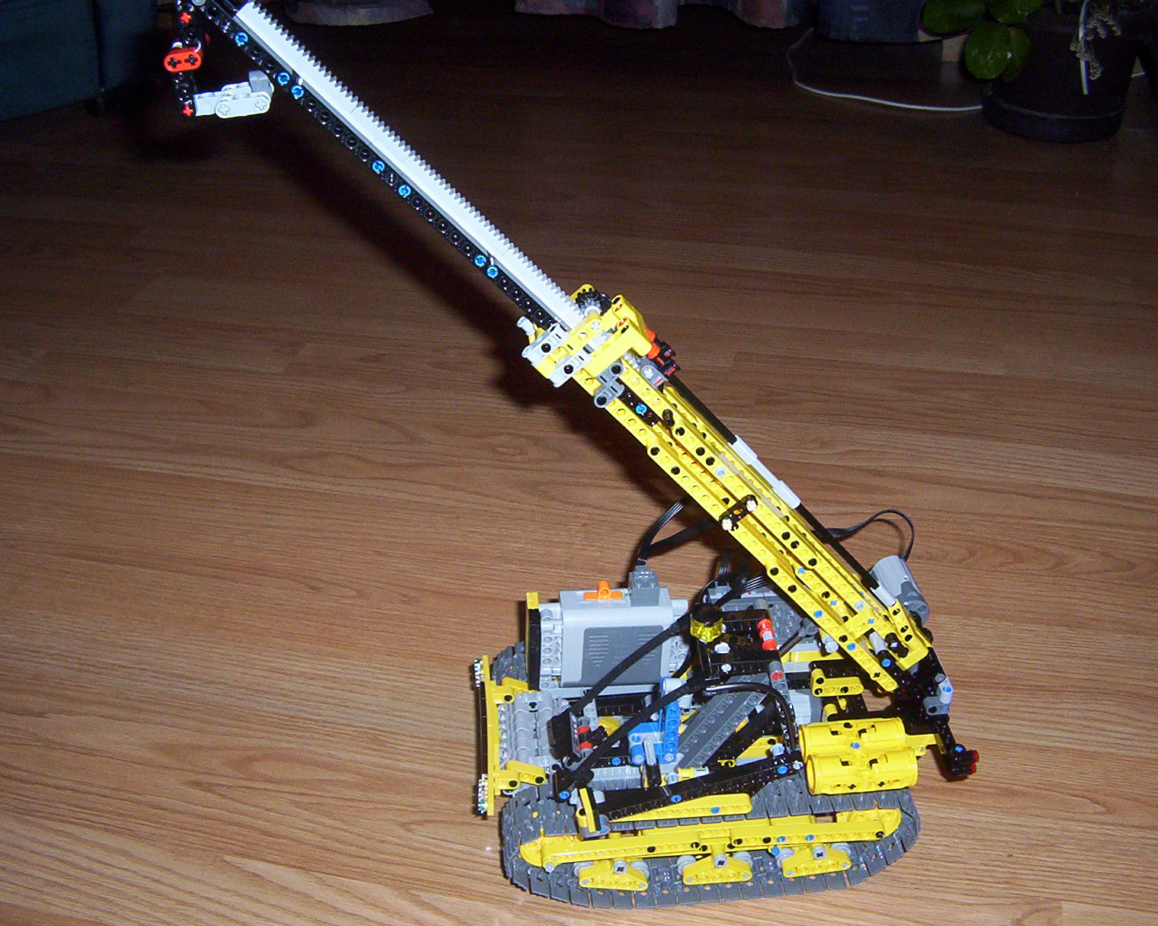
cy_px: 461
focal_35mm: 41
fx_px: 1405
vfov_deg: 36.5
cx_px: 579
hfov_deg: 44.8
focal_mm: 5.26
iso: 140
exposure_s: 1/60
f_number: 3.84
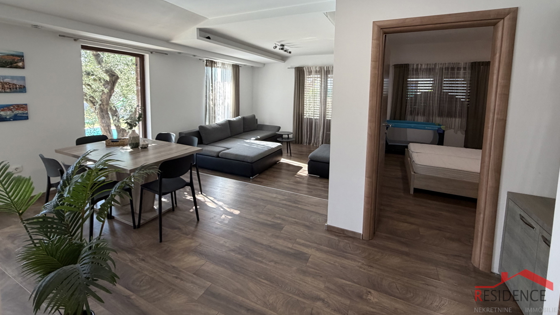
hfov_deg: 99.4
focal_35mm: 16
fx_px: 238
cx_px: 281
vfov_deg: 65.7
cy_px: 112
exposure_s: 1/102
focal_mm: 2.22
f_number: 2.2
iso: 320
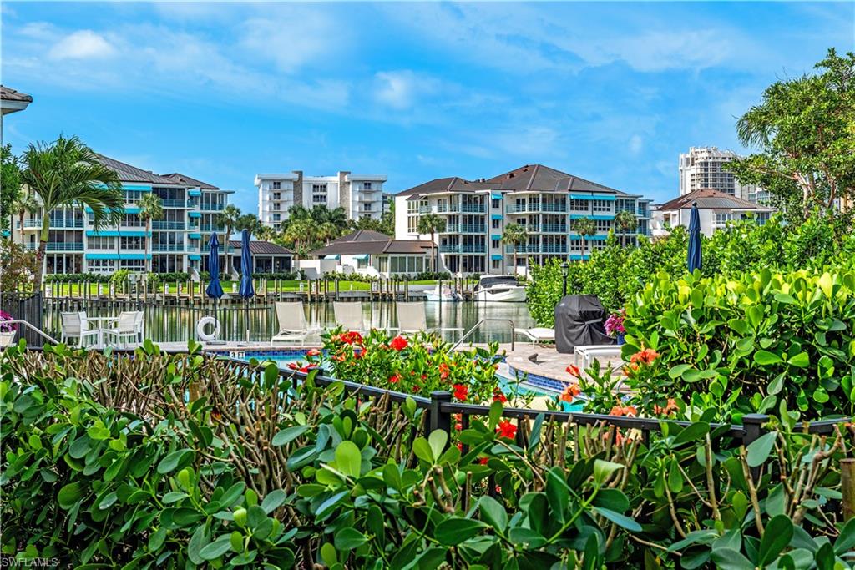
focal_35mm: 52
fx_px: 1235
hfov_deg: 38.2
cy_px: 285
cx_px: 428
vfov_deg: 26.0
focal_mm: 52
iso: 100
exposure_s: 1/200
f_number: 9
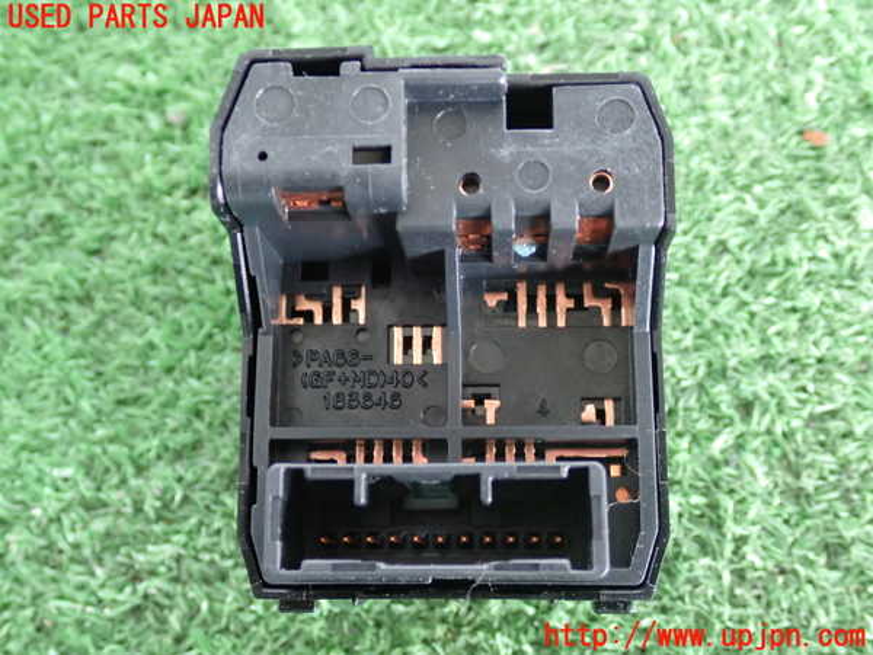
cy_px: 328
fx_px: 1185
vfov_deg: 30.9
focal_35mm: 47
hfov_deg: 40.4
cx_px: 436
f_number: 3.1
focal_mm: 8.4
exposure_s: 1/15
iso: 800
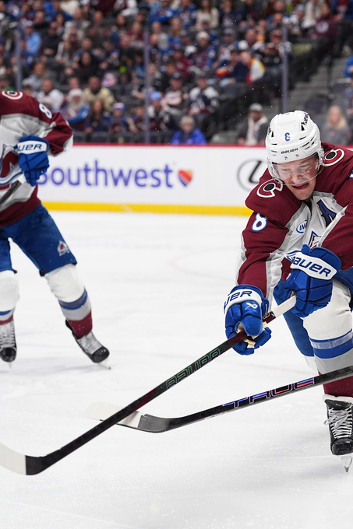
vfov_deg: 16.0
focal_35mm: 128
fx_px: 1883
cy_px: 265
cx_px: 344
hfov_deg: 10.6
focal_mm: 85
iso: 2500
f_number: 3.2
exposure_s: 1/2000
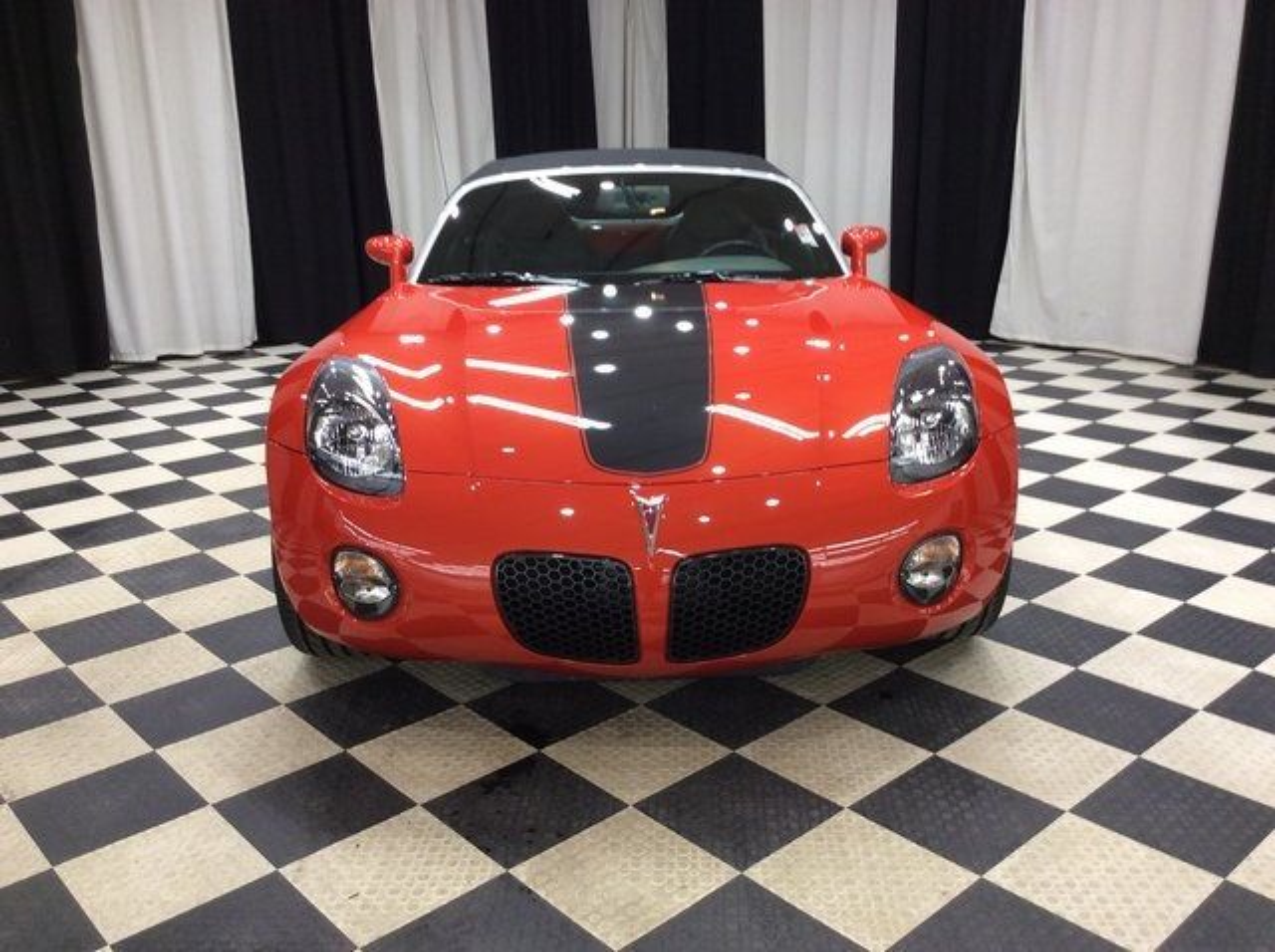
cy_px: 476
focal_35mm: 32
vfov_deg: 44.1
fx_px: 1177
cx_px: 638
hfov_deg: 56.9
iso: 50
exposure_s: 1/24
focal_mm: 3.3
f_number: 2.4
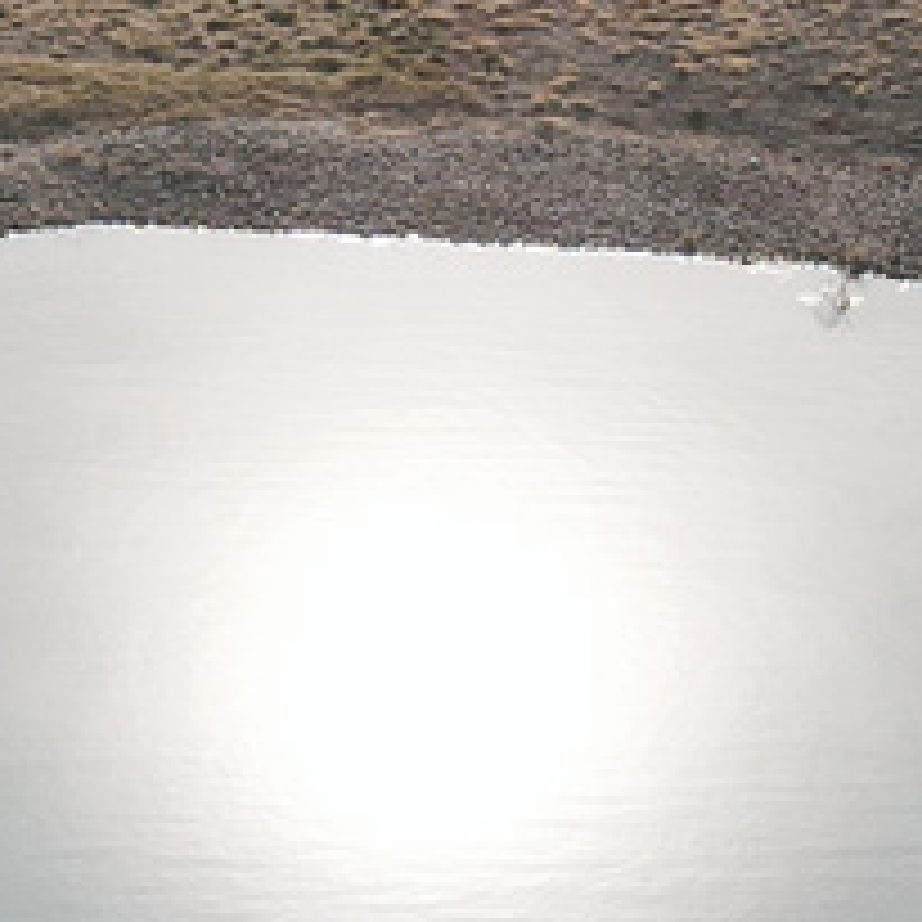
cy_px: -301
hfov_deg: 15.4
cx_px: -387
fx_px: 3194
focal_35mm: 106
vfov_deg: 15.6
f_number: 2.8
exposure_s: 1/1250
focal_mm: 4.5
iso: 100
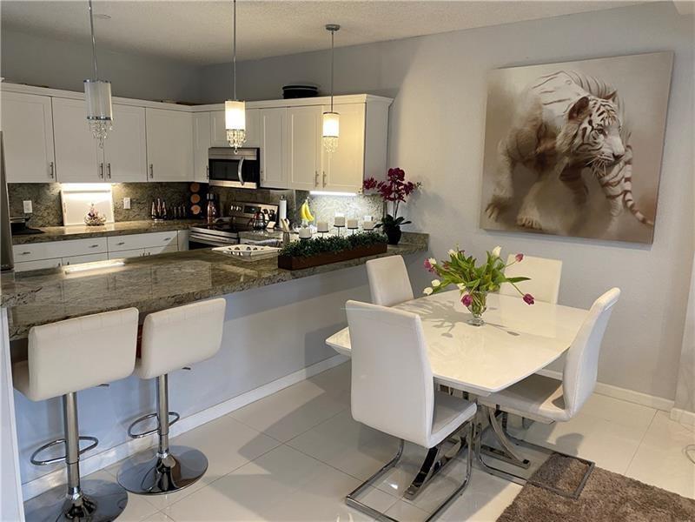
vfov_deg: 53.1
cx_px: 348
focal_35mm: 26
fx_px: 522
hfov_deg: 67.3
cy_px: 261
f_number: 1.8
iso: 160
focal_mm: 4.25
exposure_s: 1/60
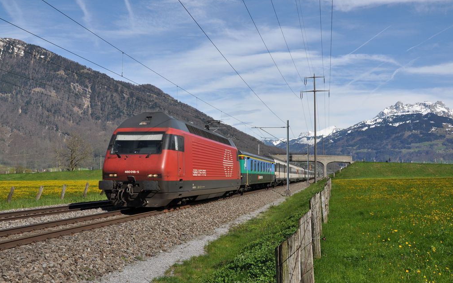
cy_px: 149
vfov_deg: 33.1
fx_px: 475
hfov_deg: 51.0
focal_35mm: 39
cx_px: 226
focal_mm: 25
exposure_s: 1/640
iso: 200
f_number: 9
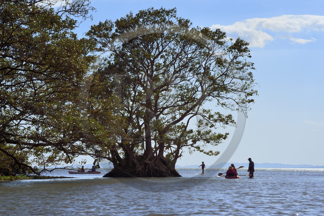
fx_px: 1440
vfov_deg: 8.6
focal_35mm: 160
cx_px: 162
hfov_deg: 12.8
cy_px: 108
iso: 400
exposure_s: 1/500
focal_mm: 160
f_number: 20
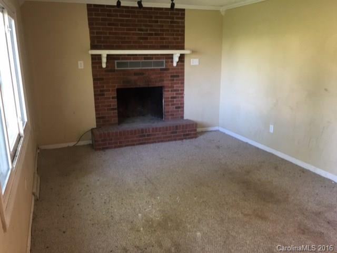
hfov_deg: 61.7
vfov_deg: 48.2
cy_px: 126
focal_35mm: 29
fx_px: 282
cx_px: 168
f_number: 2.2
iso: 125
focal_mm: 4.15
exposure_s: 1/30
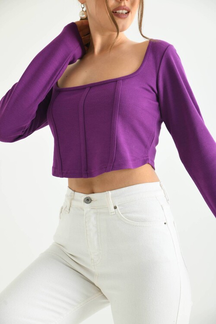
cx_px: 108
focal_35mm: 70
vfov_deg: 28.8
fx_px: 630
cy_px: 162
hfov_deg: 19.5
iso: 160
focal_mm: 70
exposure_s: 1/125
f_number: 5.6
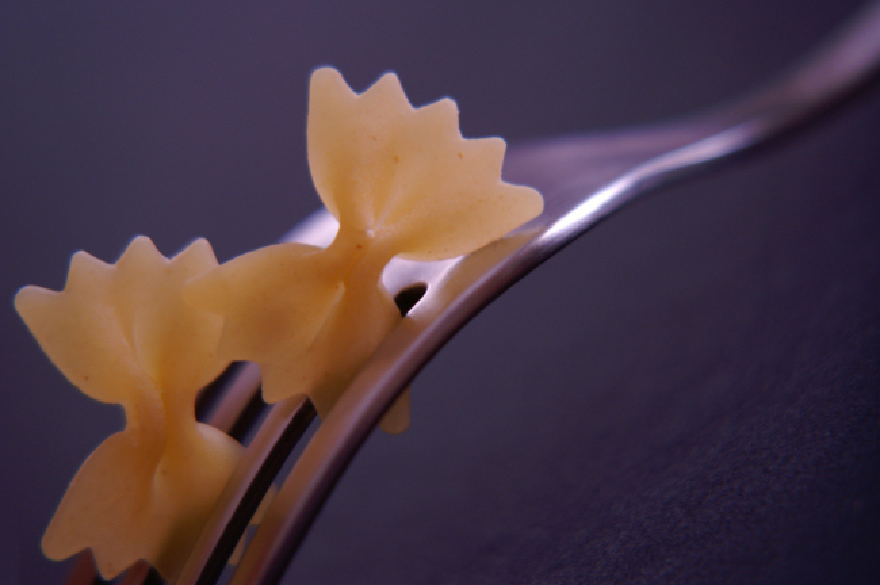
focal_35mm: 105
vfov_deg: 13.0
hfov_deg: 19.5
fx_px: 2564
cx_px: 440
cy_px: 292
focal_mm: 70
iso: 200
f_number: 4.5
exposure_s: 1/10
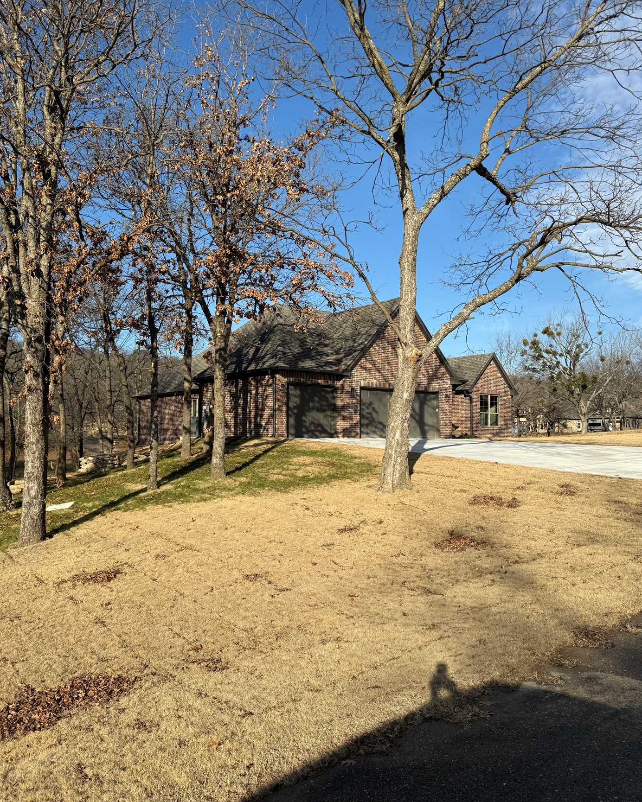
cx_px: 313
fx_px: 618
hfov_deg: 54.9
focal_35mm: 26
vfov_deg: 66.0
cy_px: 402
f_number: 1.78
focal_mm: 6.76
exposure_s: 1/4167
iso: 80
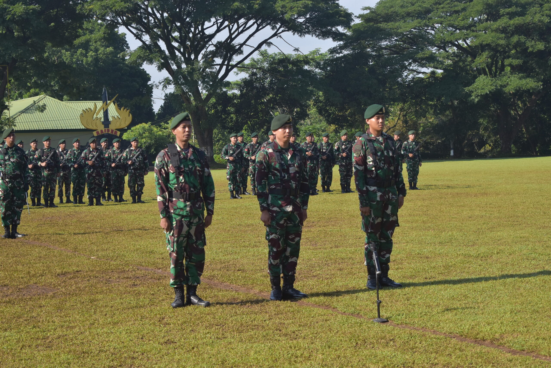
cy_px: 184
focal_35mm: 82
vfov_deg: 16.6
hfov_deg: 24.6
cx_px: 276
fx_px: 1264
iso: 200
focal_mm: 55
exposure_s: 1/1000
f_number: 5.6
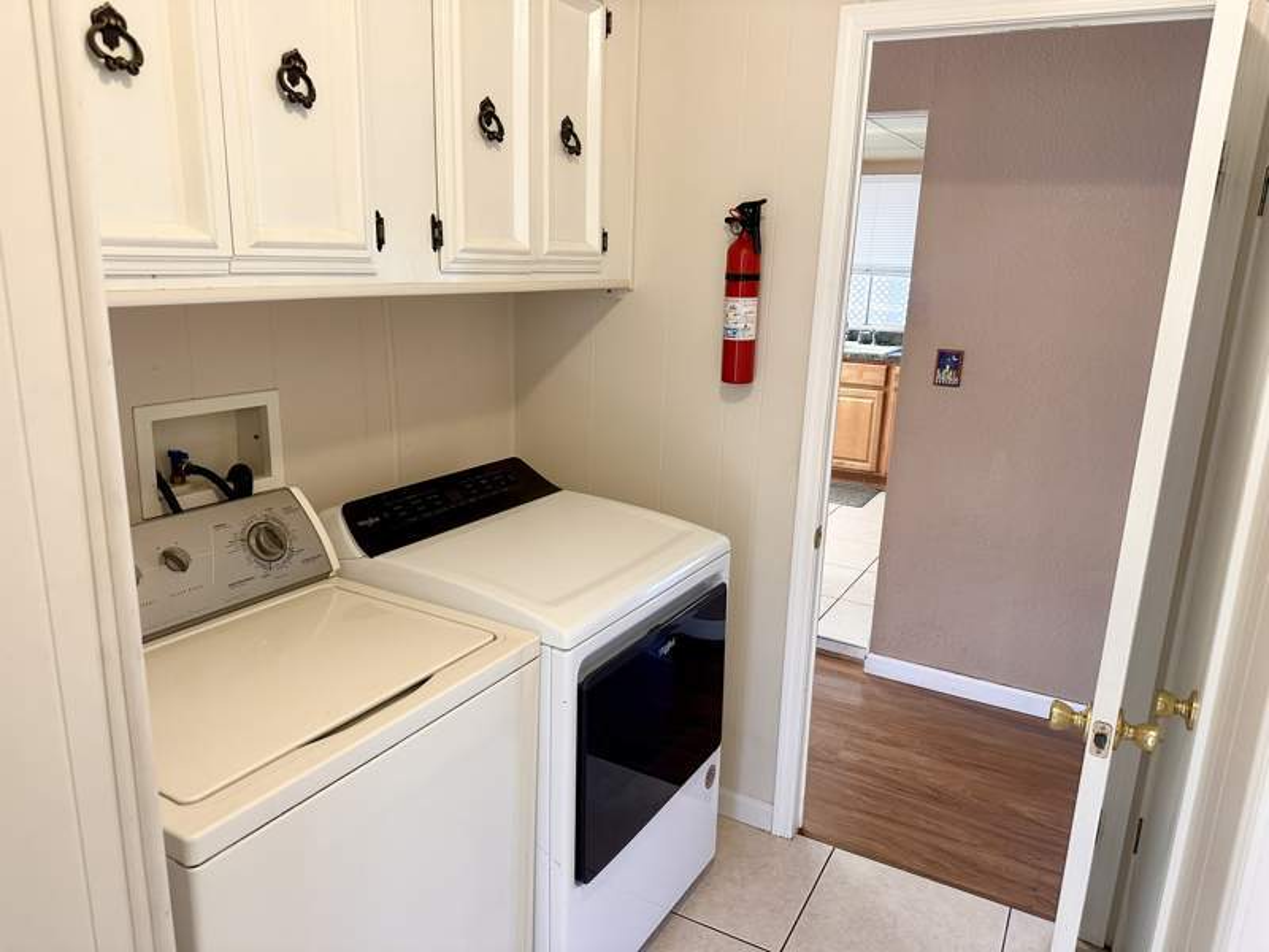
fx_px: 880
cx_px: 634
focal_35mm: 24
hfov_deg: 71.6
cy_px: 476
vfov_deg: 56.8
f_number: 1.78
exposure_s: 1/60
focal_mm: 6.86
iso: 160
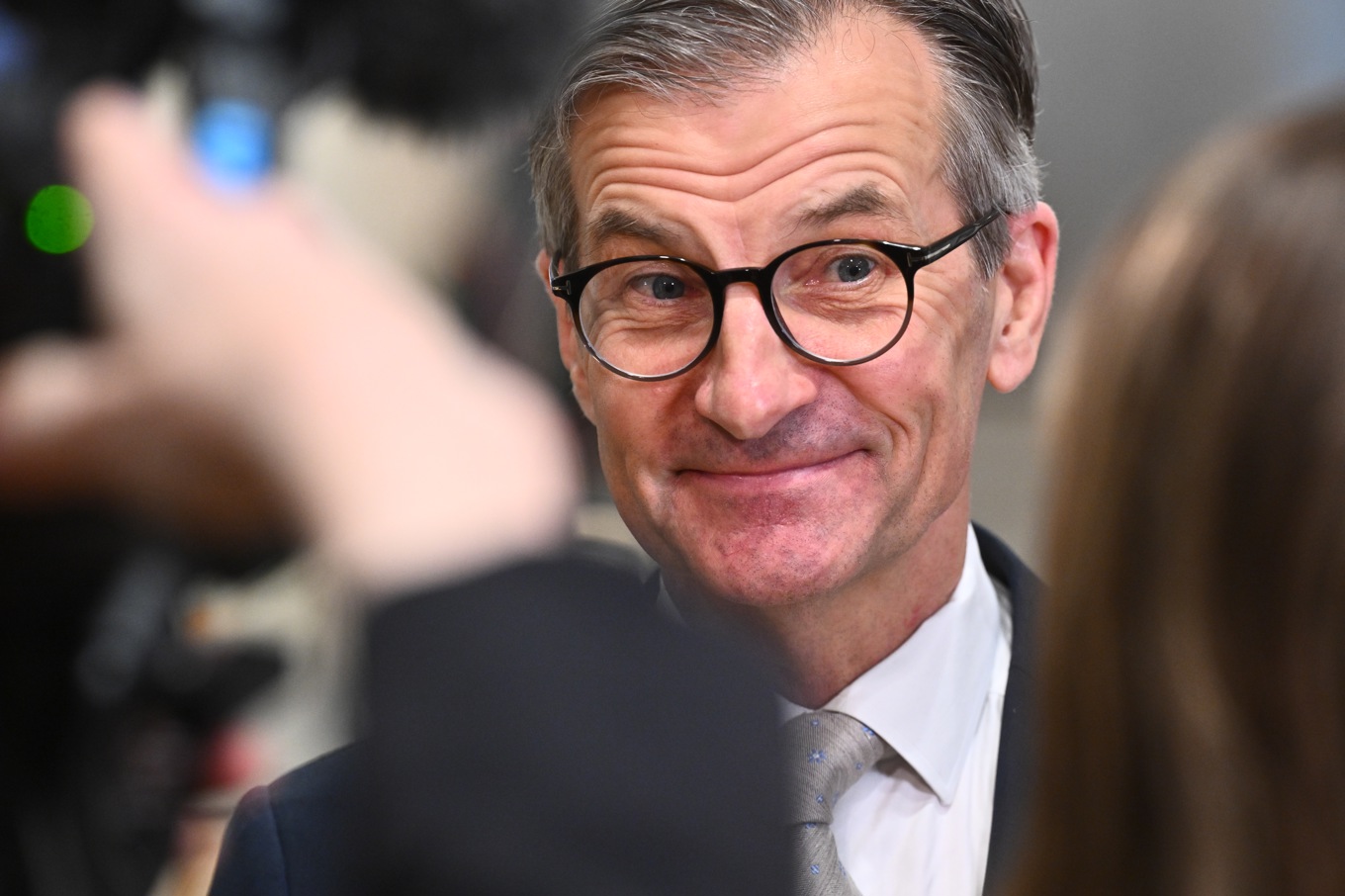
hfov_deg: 9.8
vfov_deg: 6.5
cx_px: 672
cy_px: 448
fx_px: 7843
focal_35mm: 210
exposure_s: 1/250
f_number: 5
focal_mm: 210
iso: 2500
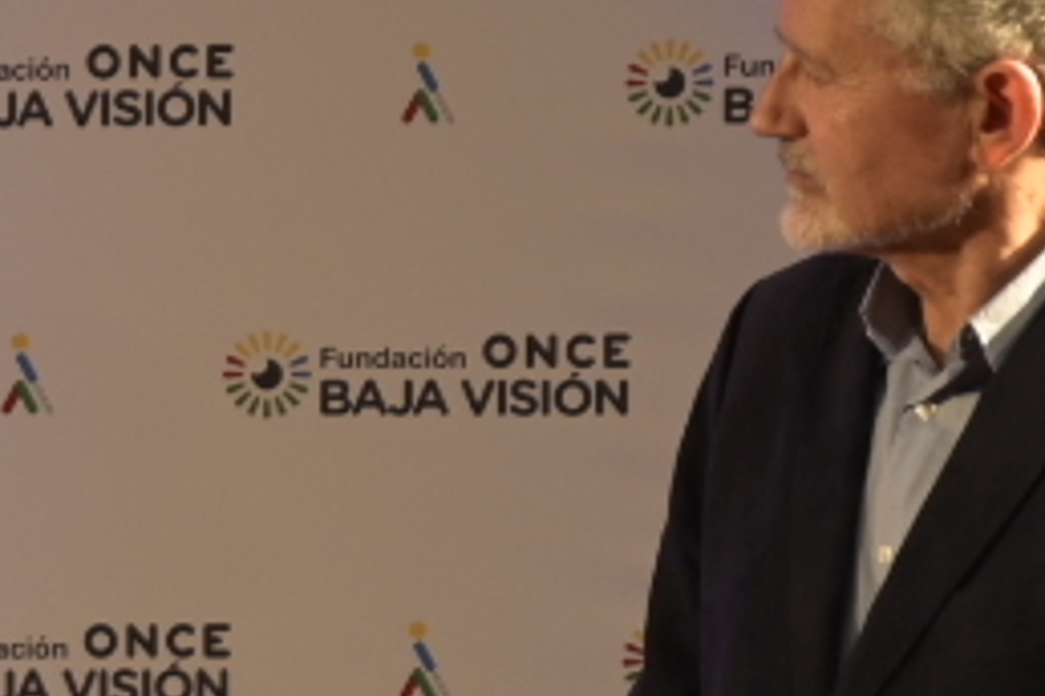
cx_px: -1608
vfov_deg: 1.1
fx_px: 36485
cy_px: 567
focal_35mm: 1257
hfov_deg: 1.6
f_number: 2.8
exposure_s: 1/100
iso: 500
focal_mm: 200
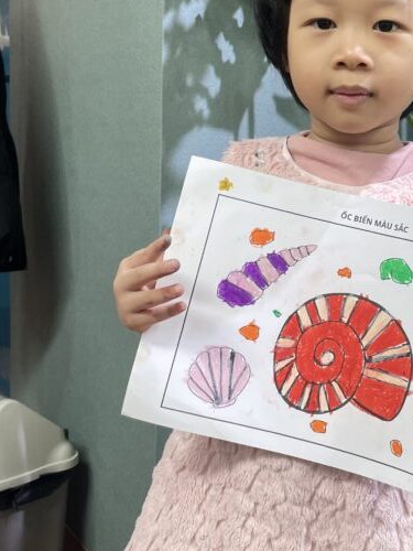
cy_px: 225
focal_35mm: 52
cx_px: 356
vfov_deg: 36.7
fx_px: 827
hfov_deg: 27.2
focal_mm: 4.2
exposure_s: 1/100
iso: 100
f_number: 1.6
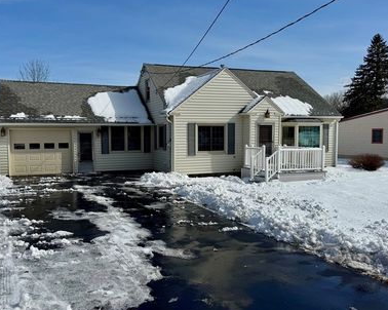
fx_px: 356
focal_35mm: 31
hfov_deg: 57.0
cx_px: 167
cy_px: 156
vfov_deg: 47.1
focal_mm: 6.76
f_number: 1.78
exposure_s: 1/12346
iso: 80
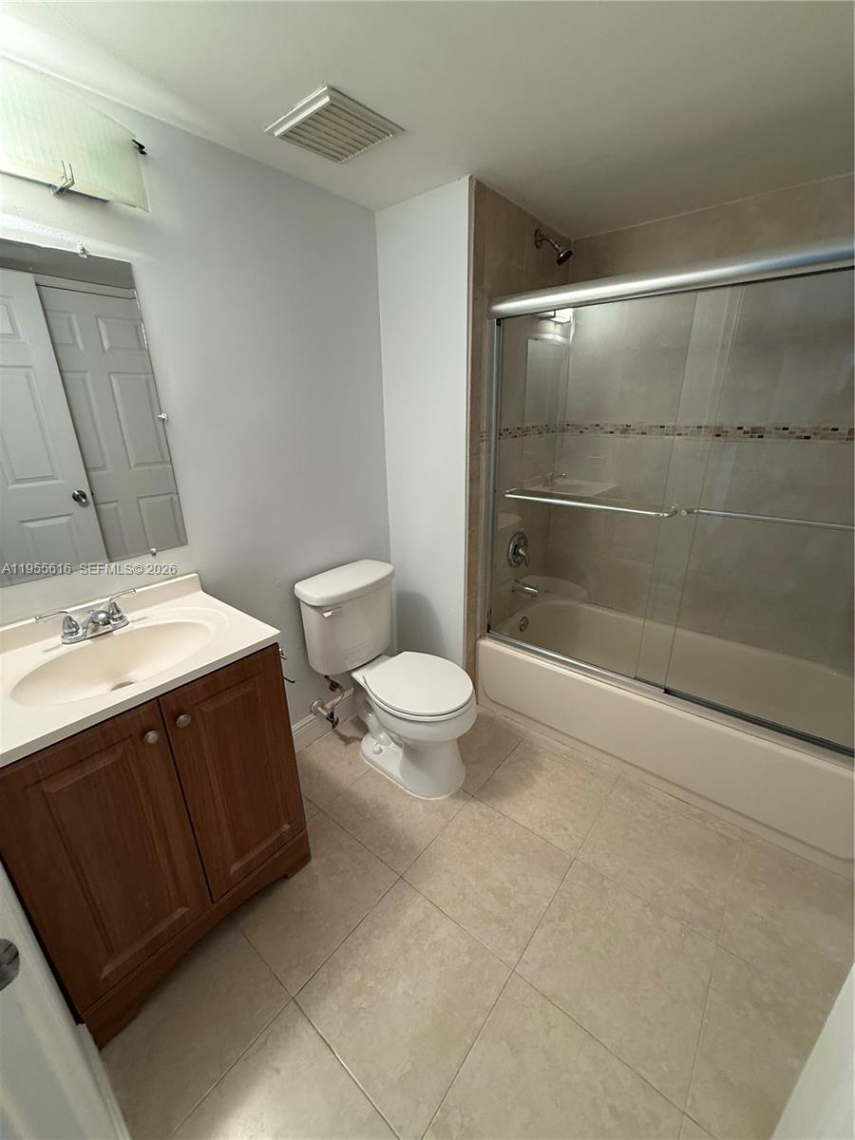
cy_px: 570
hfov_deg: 85.7
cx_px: 428
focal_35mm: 14
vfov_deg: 102.1
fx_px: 461
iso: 200
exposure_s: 1/120
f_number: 2.2
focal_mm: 2.22
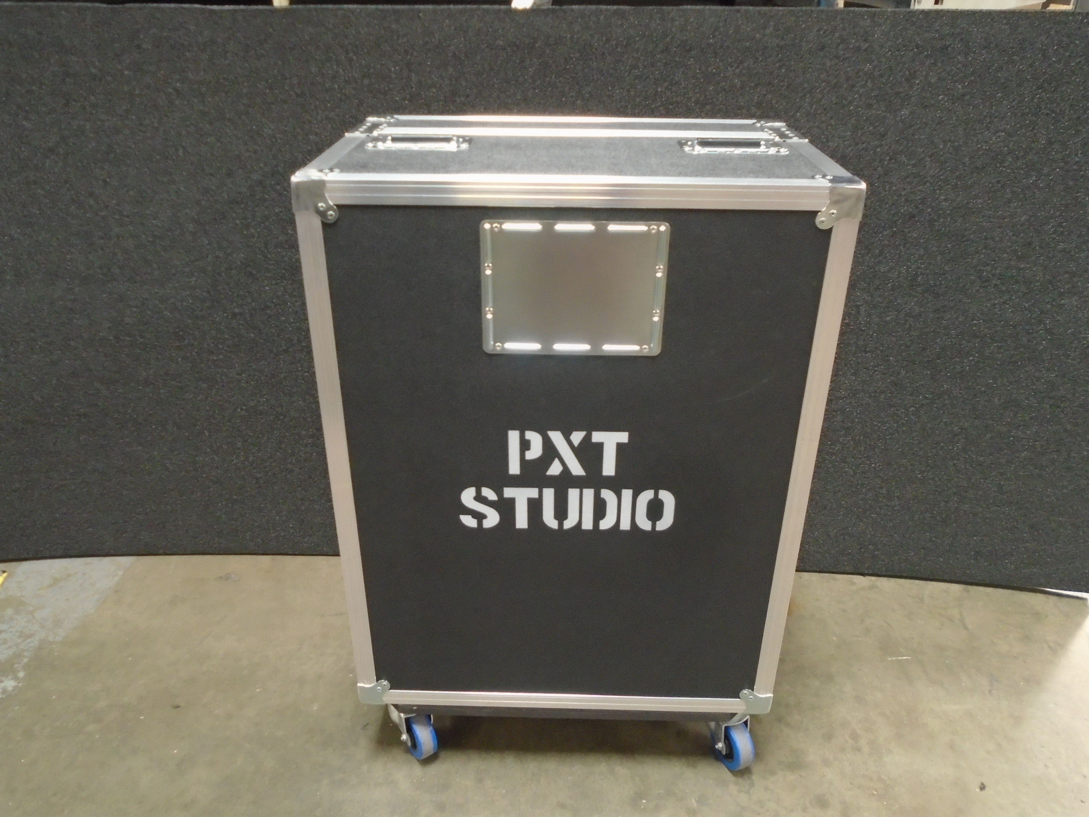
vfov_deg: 53.1
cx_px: 544
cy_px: 408
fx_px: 818
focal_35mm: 26
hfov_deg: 67.3
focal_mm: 4.6
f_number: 3.2
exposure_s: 1/13
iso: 400
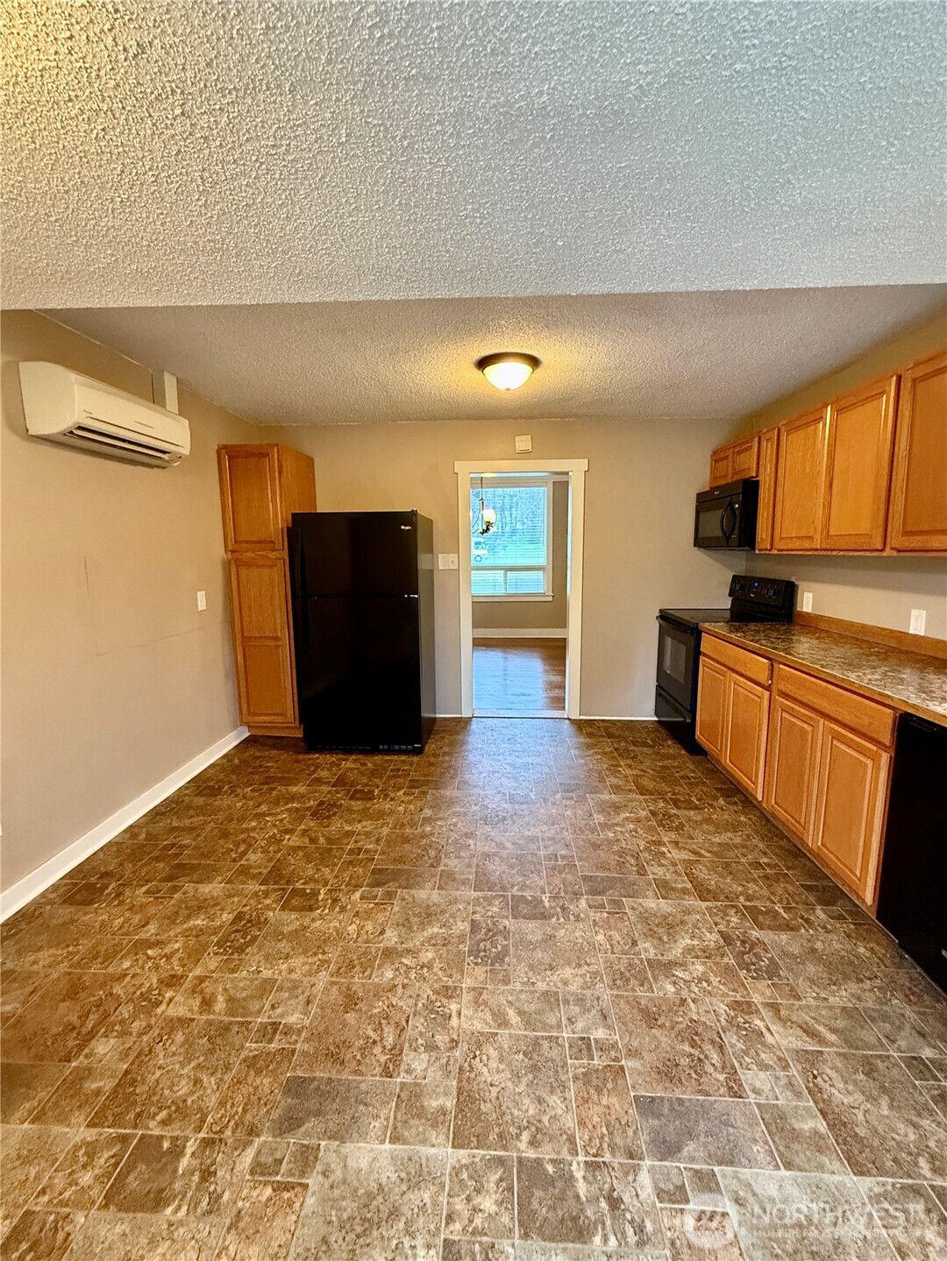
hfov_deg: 85.7
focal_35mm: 14
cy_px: 630
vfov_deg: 102.0
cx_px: 474
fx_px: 510
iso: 640
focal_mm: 2.22
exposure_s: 1/60
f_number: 2.2
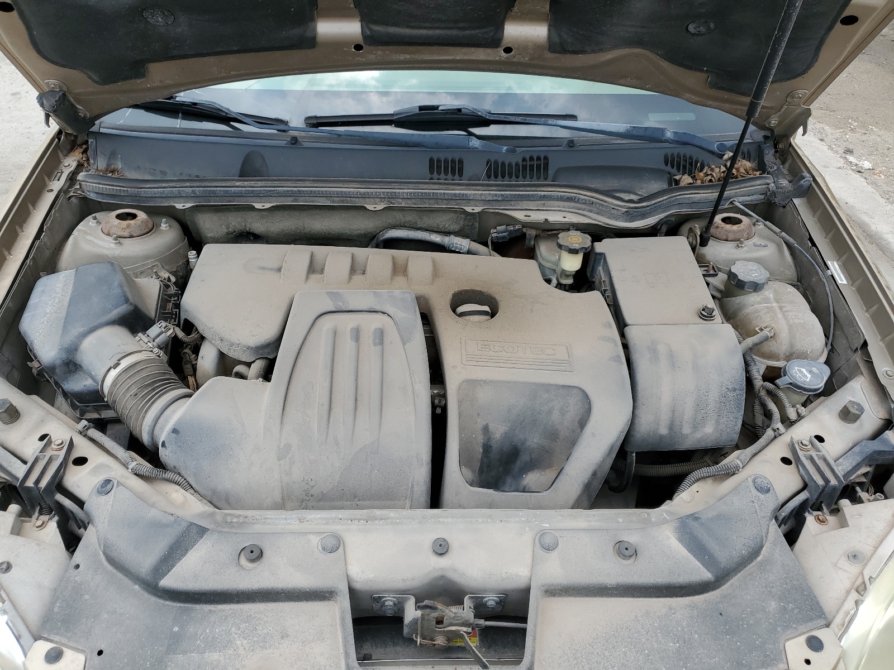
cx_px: 447
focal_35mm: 26
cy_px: 335
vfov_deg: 53.1
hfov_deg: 67.3
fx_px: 671
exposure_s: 1/1667
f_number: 1.5
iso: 50
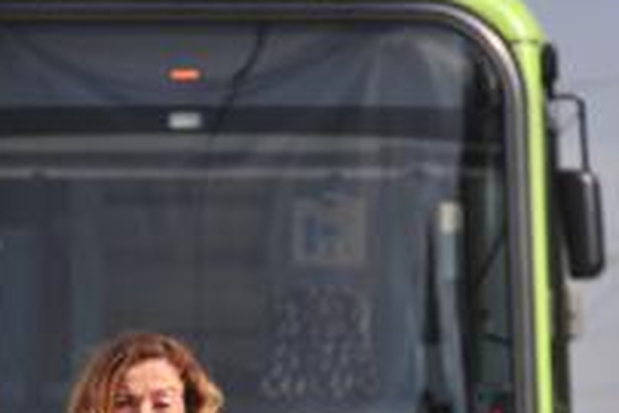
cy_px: 520
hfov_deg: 3.4
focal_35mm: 609
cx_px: 221
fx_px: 10479
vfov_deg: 2.3
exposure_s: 1/5000
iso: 500
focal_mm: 200
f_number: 5
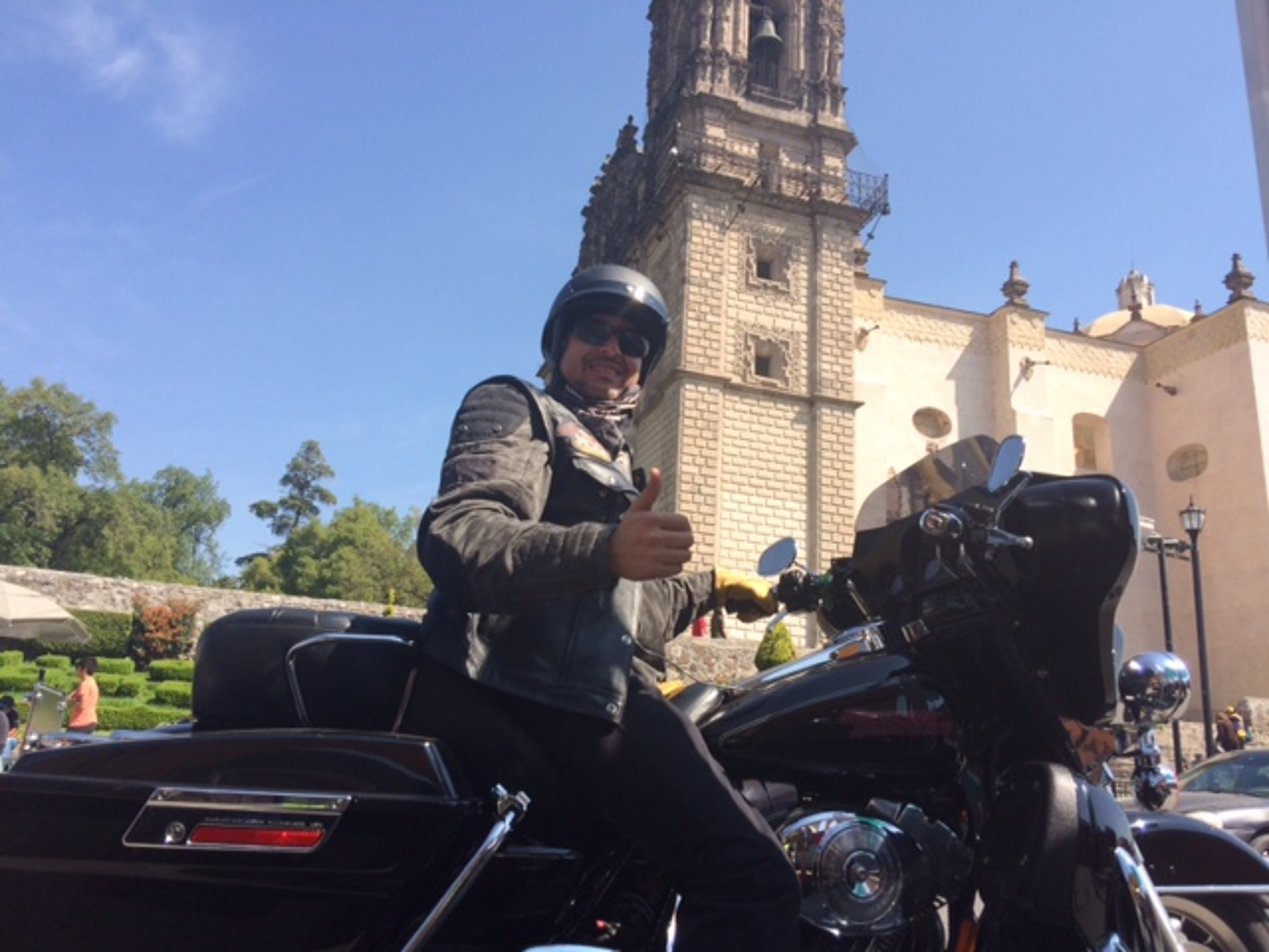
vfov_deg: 48.2
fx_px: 1063
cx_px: 634
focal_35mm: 29
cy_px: 476
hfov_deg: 61.7
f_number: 2.2
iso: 32
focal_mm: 4.15
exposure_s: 1/1172
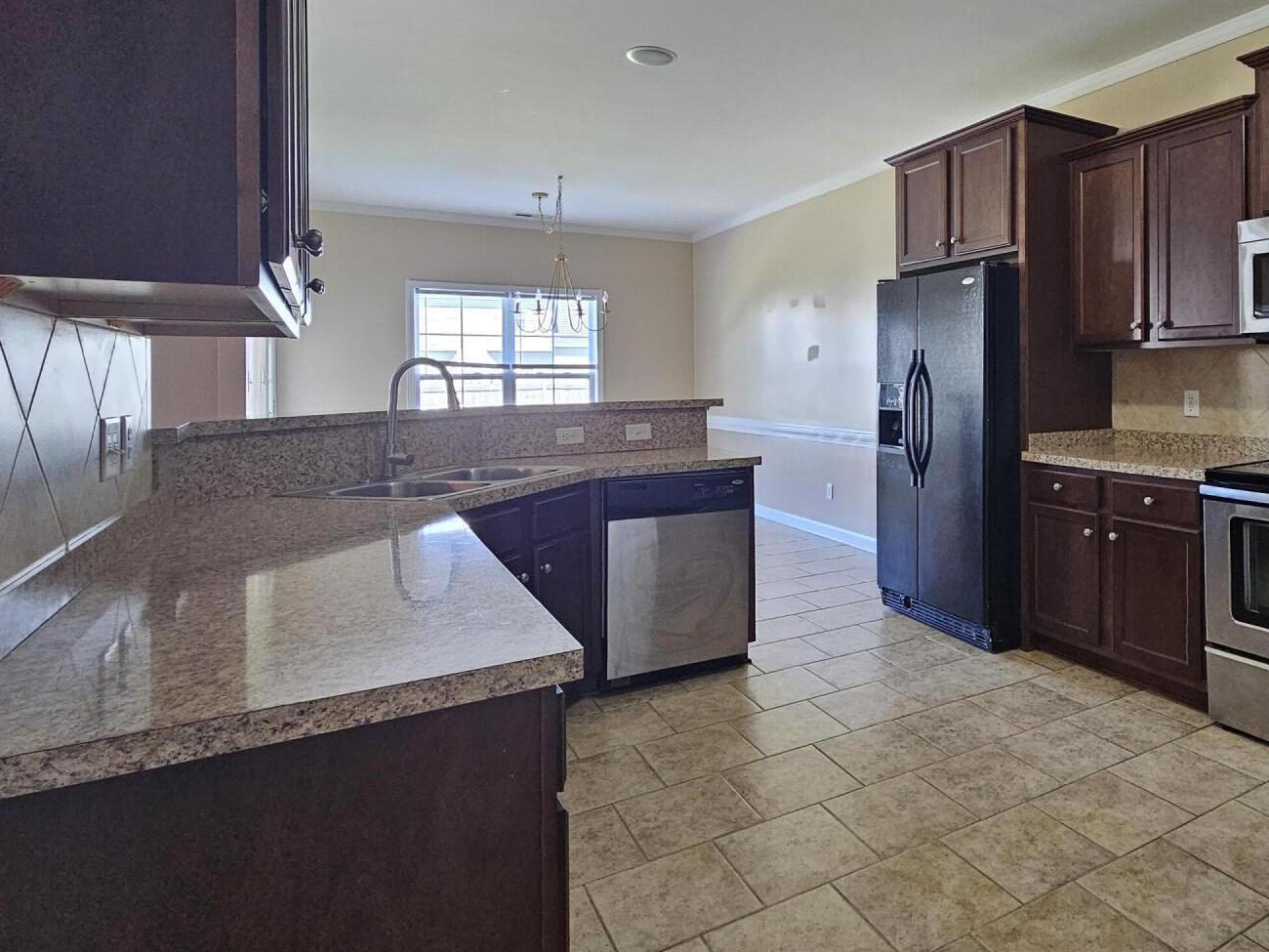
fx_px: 733
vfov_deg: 65.3
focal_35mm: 20
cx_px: 869
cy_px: 376
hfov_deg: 78.5
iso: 320
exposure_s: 1/60
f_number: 2.2
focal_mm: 2.2
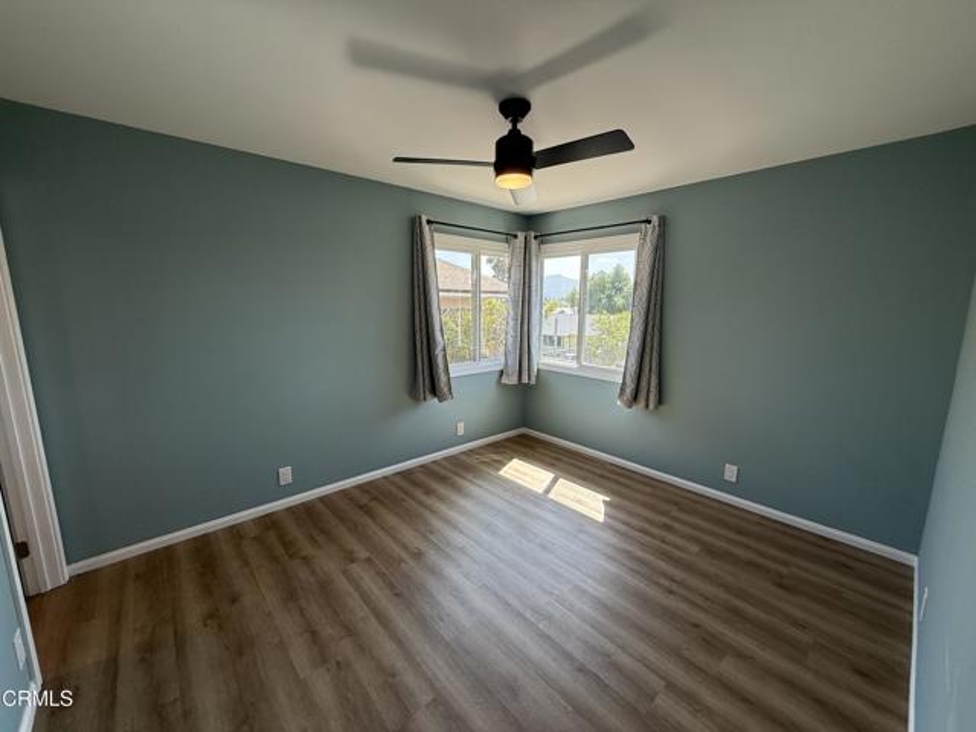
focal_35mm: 14
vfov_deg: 85.7
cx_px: 488
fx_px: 395
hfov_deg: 102.1
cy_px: 366
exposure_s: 1/158
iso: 64
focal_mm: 2.22
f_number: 2.2
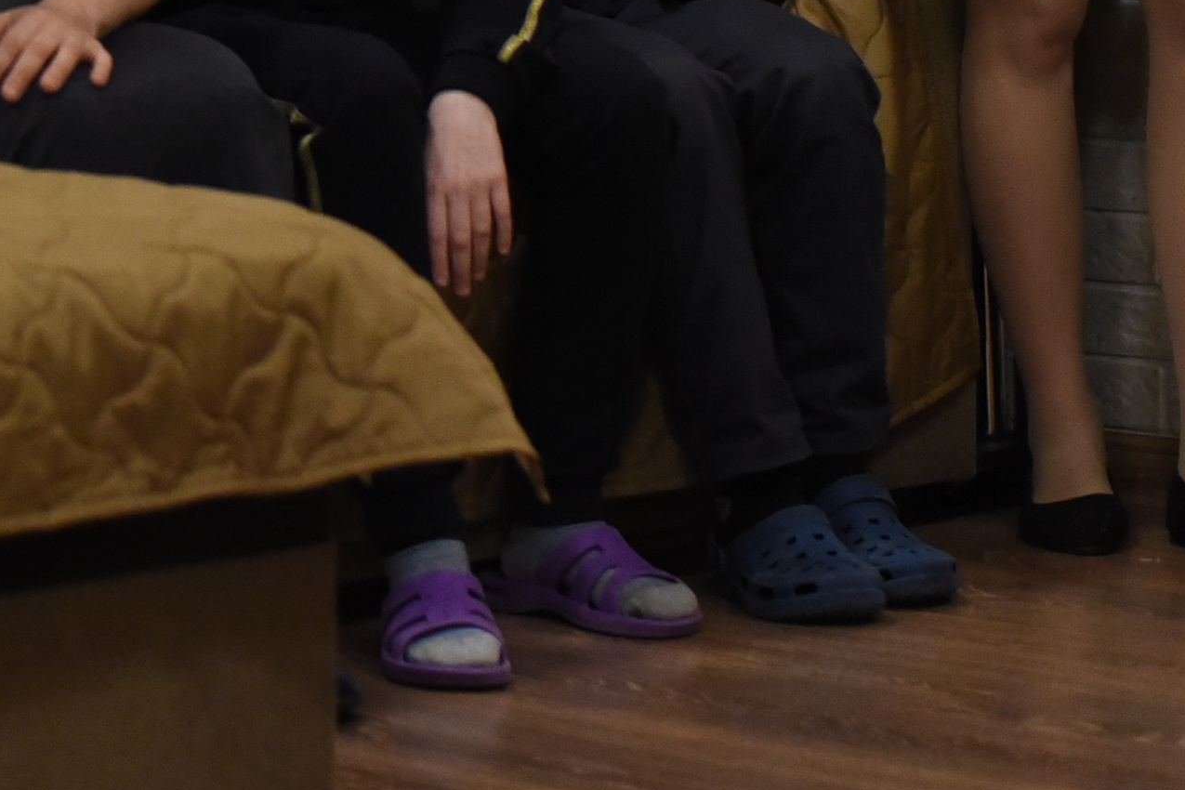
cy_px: -455
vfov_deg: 7.6
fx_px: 5826
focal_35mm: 177
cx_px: -479
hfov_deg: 11.2
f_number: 2.5
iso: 4000
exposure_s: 1/250
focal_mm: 50
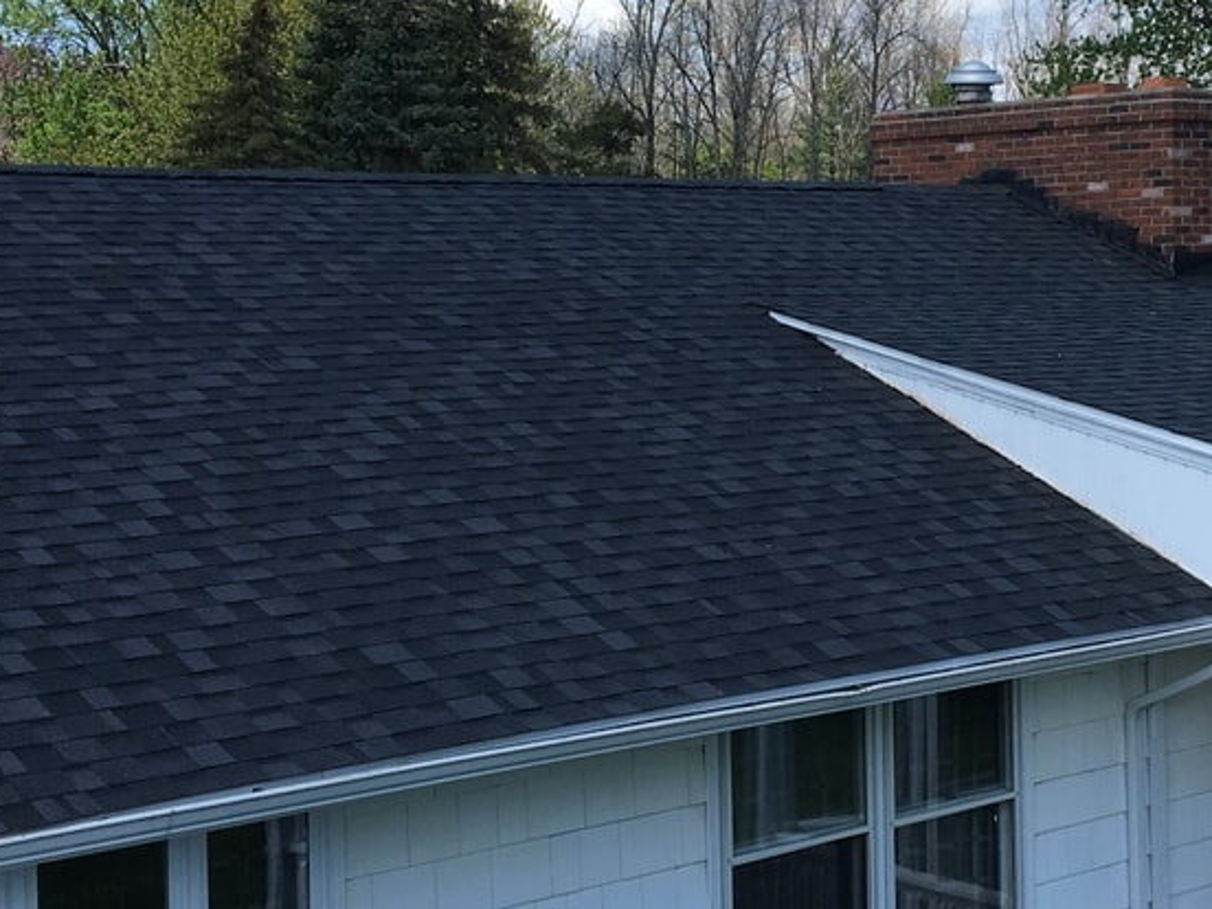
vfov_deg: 21.0
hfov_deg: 27.4
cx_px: 906
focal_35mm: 70
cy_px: 375
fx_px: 2451
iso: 25
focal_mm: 4.15
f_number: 2.2
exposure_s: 1/986
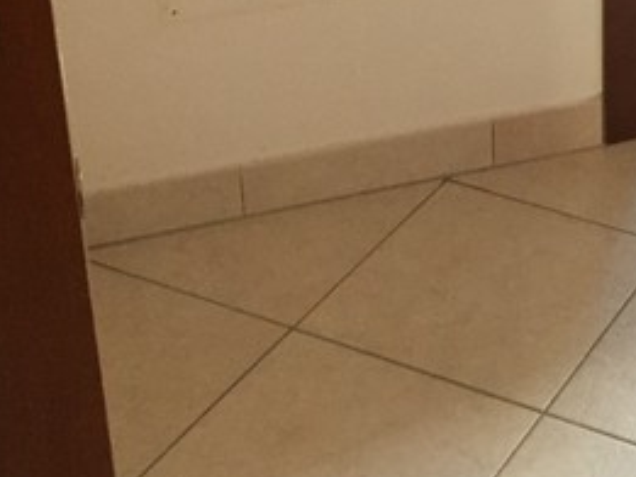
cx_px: 731
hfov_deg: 20.8
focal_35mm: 89
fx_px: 1636
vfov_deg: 15.5
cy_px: -197
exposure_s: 1/33
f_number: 2.2
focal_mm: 4.15
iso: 250
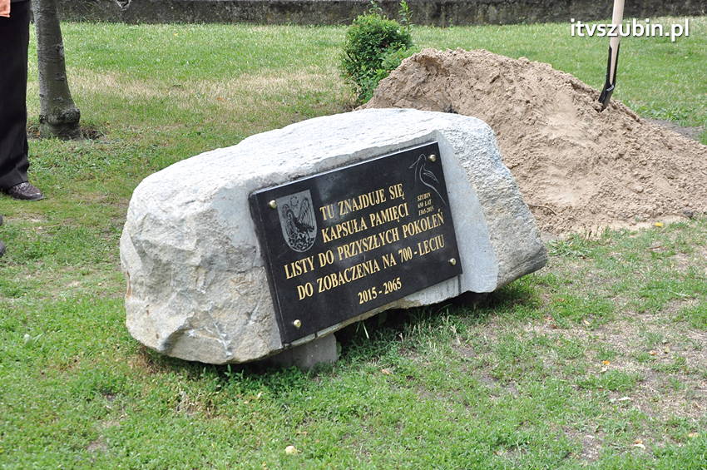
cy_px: 235
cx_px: 354
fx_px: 1413
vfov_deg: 18.9
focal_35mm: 72
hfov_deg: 28.1
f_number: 9
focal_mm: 48
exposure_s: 1/500
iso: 1250
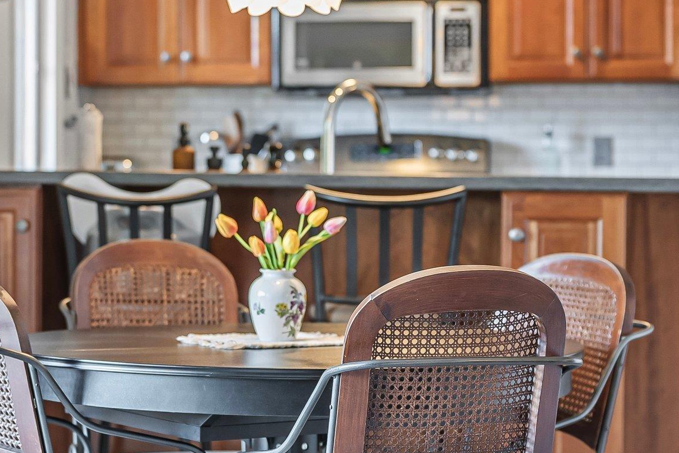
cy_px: 192
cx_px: 239
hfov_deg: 18.2
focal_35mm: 112
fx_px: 2113
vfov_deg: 12.2
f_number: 2.8
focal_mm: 63
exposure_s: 1/250
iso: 1600
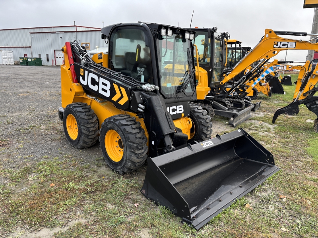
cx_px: 159
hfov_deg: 67.3
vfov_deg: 53.1
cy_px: 119
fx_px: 239
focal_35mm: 26
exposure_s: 1/121
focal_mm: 5.96
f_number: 1.6
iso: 100
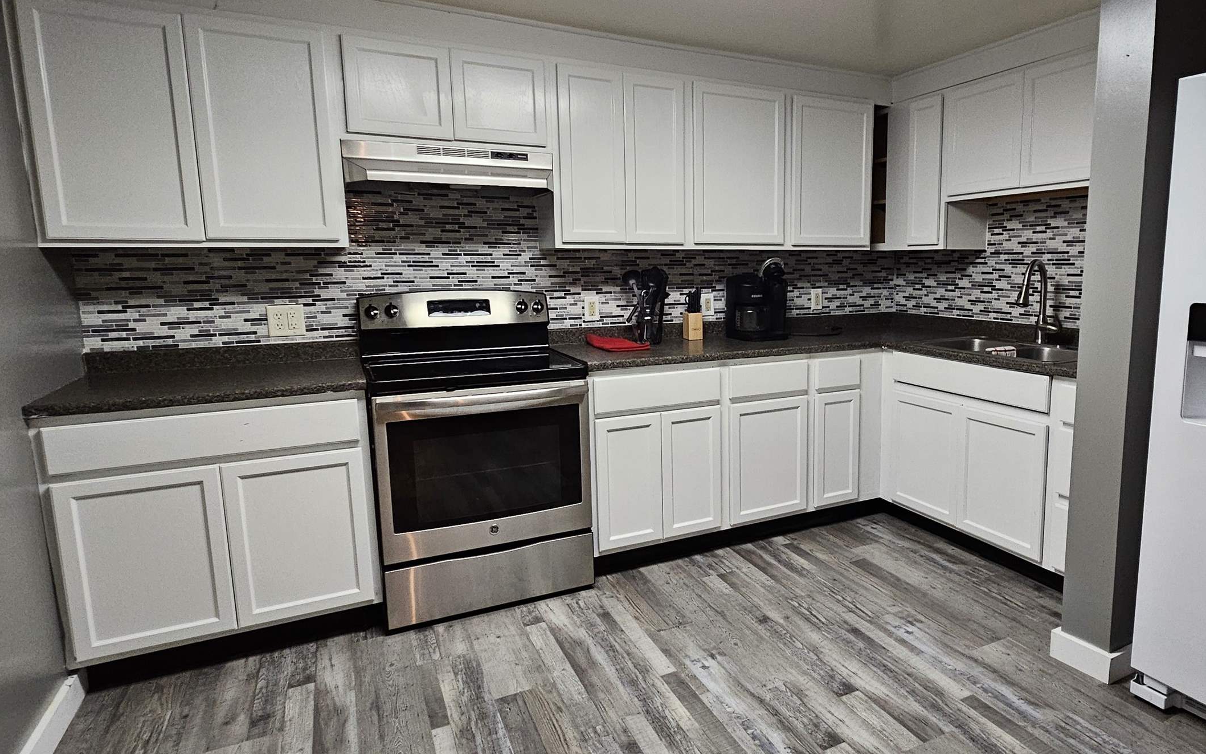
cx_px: 728
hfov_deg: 83.9
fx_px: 657
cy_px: 364
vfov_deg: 59.6
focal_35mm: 20
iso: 400
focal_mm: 2.2
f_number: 2.2
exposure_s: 1/42.7
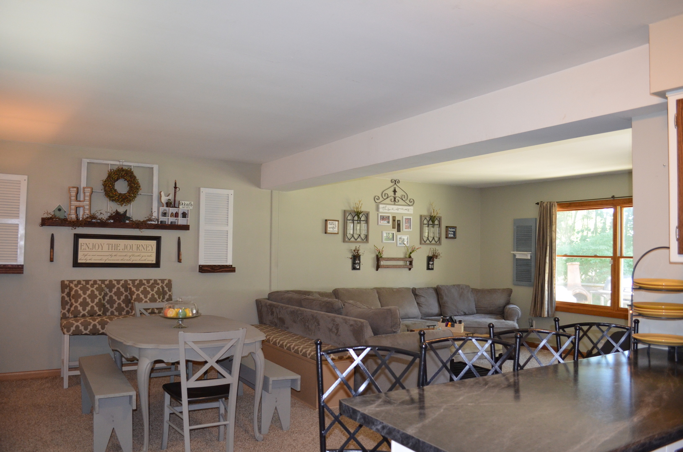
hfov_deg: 67.5
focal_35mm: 27
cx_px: 342
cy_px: 226
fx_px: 511
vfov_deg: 47.7
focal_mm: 18
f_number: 3.5
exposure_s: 1/60
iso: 1400
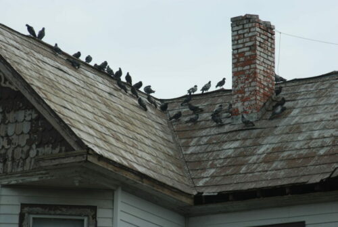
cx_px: 169
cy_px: 114
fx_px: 2116
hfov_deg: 9.1
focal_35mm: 225
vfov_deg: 6.1
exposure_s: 1/200
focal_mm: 150
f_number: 8
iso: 100
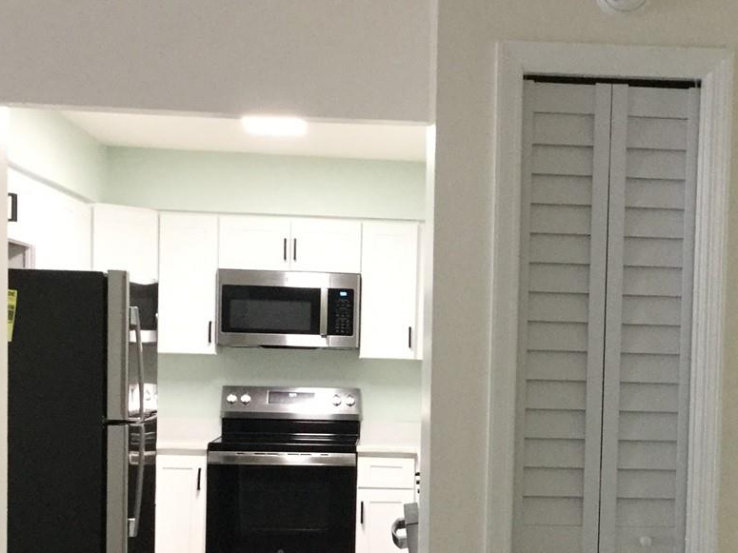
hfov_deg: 29.9
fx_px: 1364
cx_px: 524
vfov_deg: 22.7
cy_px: 416
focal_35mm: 64
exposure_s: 1/30
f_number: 2.4
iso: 100
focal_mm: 3.3
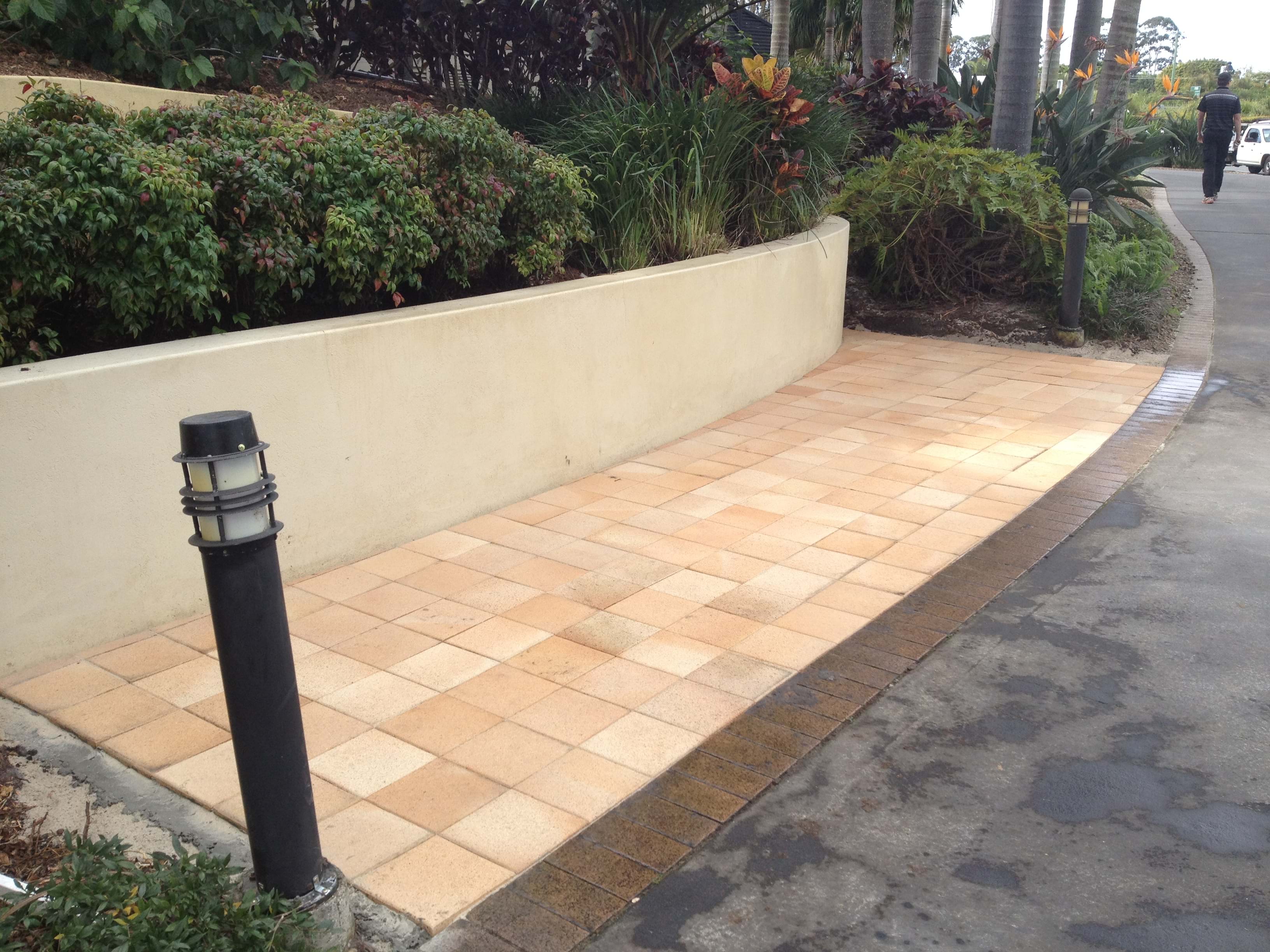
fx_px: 1284
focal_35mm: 35
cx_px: 635
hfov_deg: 52.6
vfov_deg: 40.7
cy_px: 476
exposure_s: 1/381
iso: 64
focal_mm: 4.28
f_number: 2.4
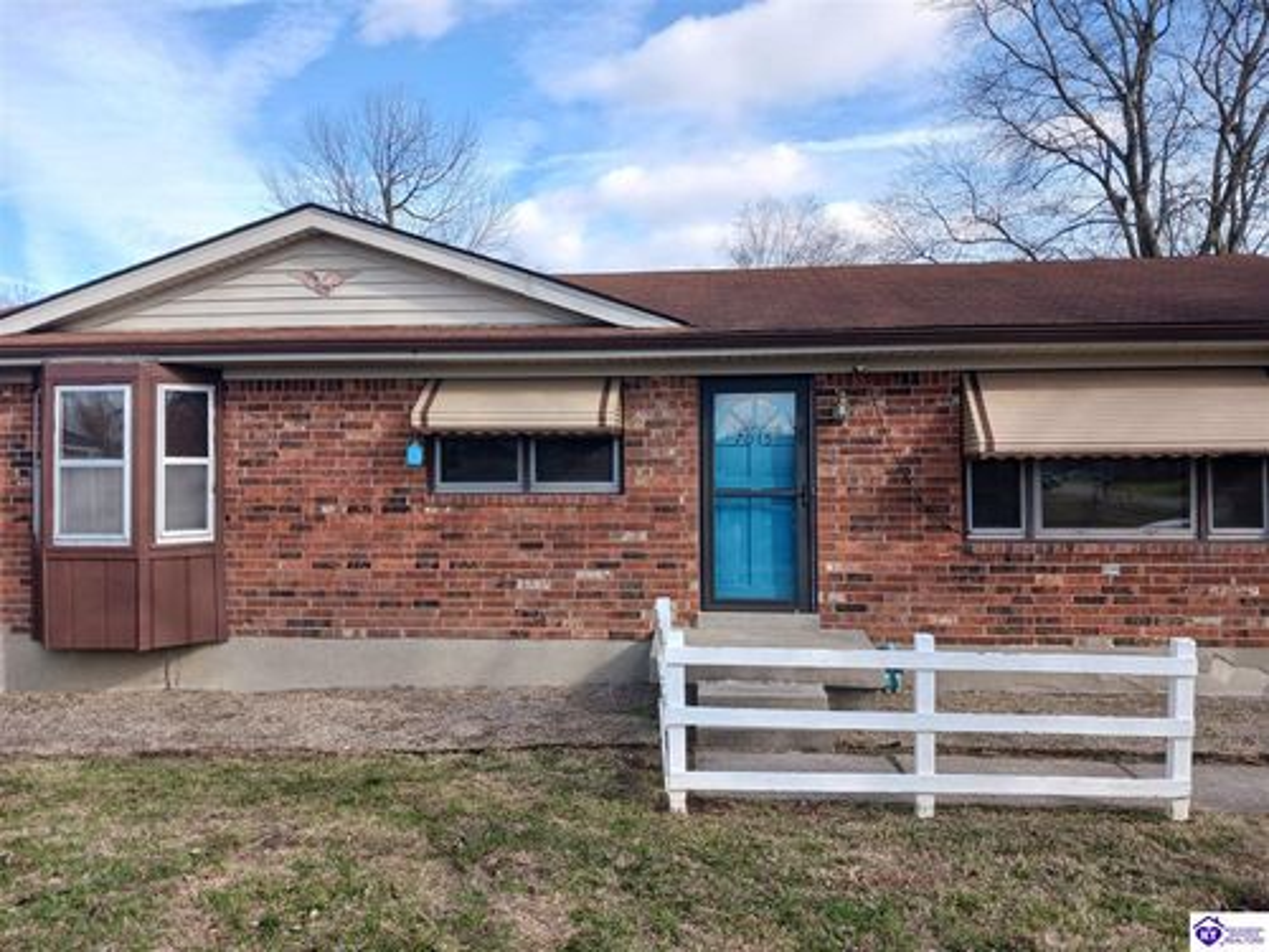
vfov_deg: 51.4
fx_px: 990
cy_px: 476
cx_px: 634
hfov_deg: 65.3
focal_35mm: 27
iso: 20
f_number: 1.8
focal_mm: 4
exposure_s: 1/193
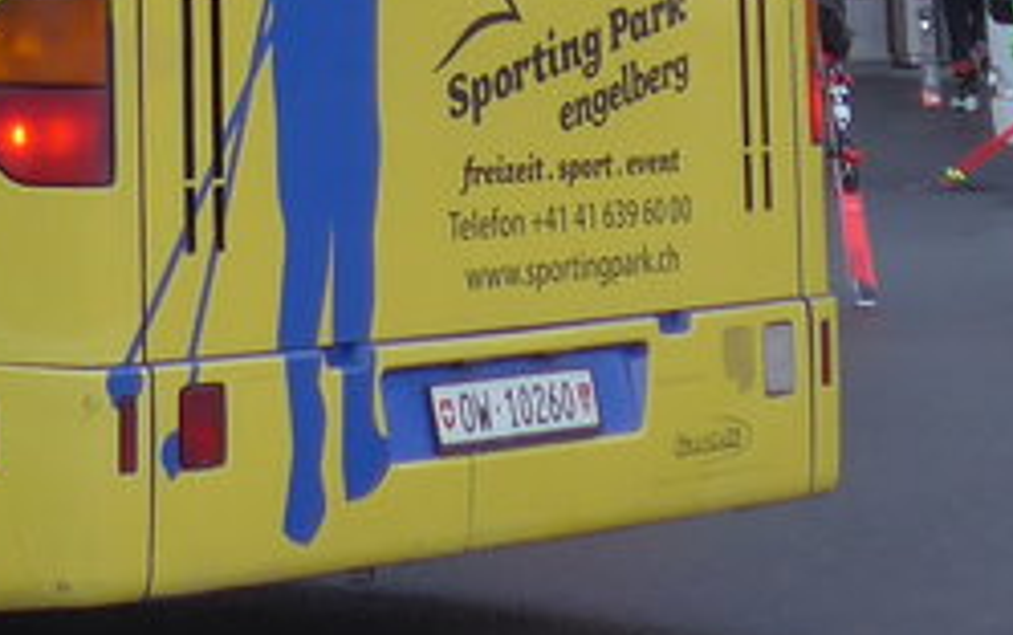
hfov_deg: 12.8
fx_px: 4089
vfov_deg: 8.4
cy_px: -607
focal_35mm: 148
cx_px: -806
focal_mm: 6
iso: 80
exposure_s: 1/100
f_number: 2.2
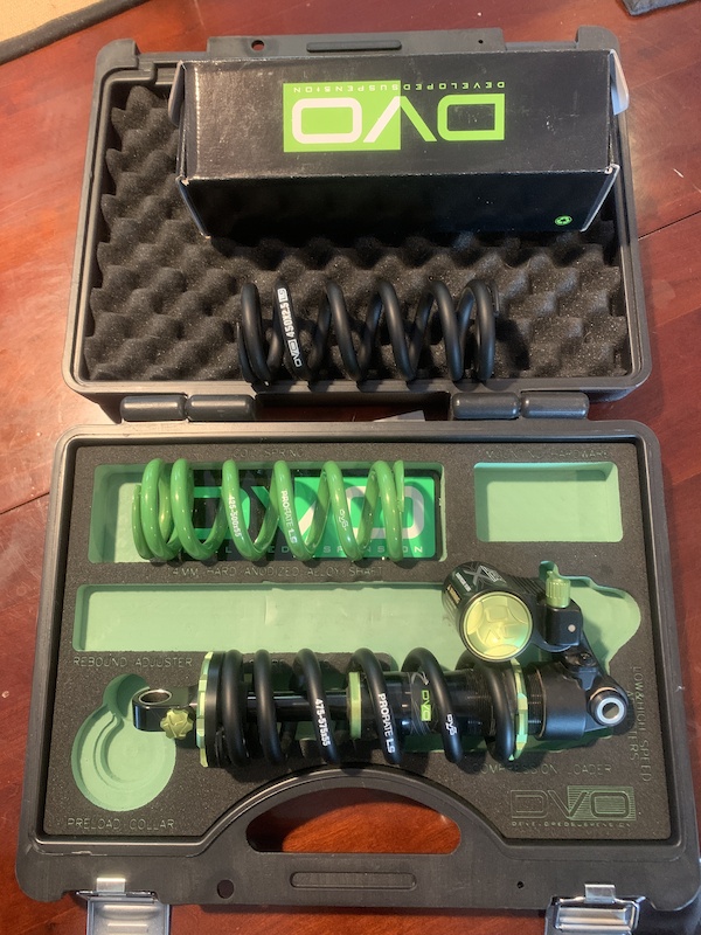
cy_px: 468
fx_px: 702
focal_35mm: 26
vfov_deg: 67.3
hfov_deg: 53.1
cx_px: 350
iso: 400
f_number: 1.8
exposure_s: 1/30
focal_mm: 4.25
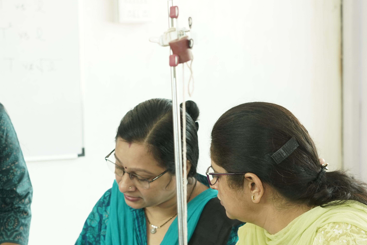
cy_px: 193
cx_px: 106
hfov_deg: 19.5
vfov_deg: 13.1
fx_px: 1060
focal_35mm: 104
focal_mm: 50
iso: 500
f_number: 5.6
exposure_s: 1/60
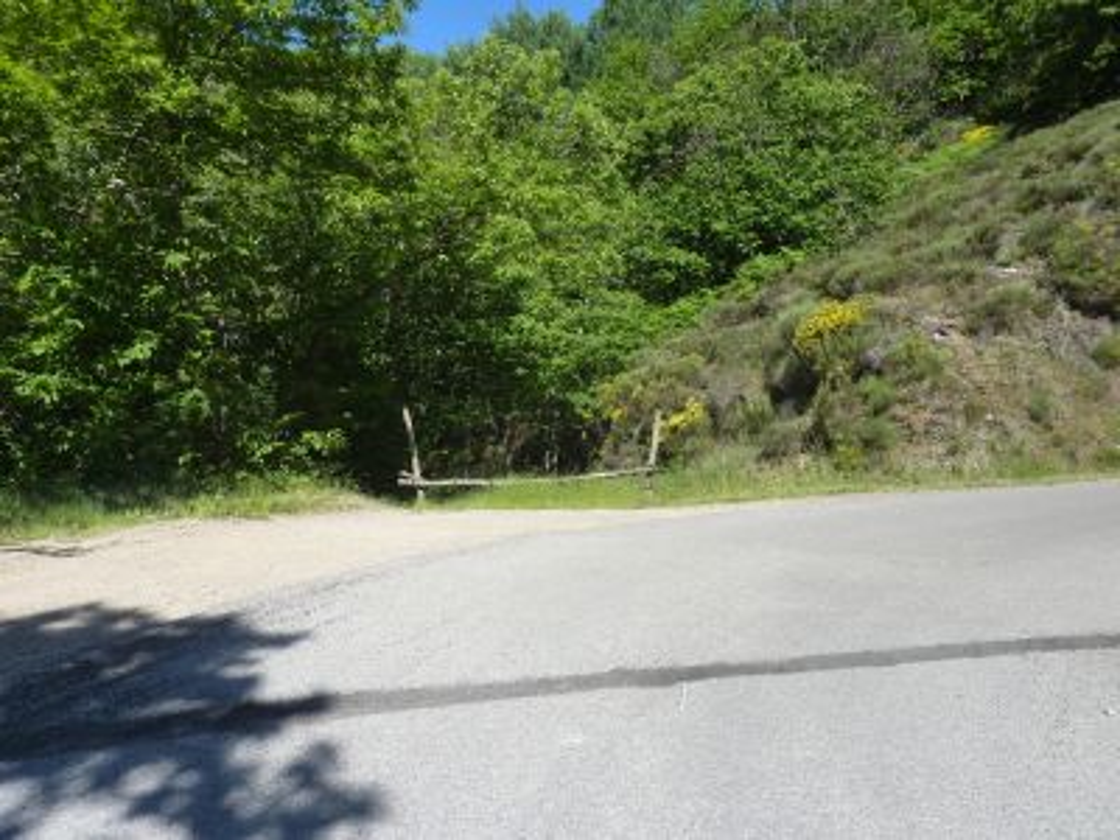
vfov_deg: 54.9
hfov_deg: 69.4
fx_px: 809
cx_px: 560
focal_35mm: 25
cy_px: 420
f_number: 4
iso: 125
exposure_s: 1/500
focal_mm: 4.1
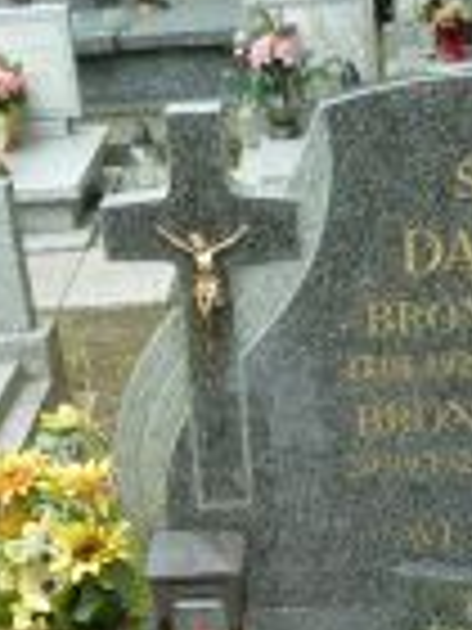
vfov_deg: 19.5
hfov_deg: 17.1
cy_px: 972
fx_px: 1564
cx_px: 355
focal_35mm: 86
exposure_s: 1/100
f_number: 3.5
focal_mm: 4.1
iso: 80
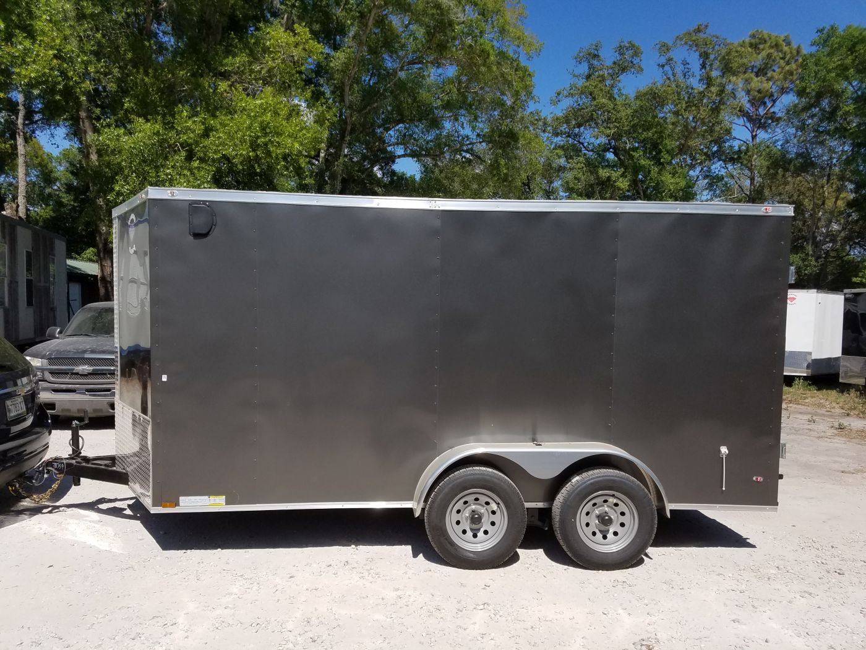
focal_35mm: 26
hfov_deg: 67.3
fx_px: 650
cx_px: 433
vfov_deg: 53.1
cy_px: 325
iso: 50
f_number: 1.7
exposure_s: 1/3392
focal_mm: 4.2
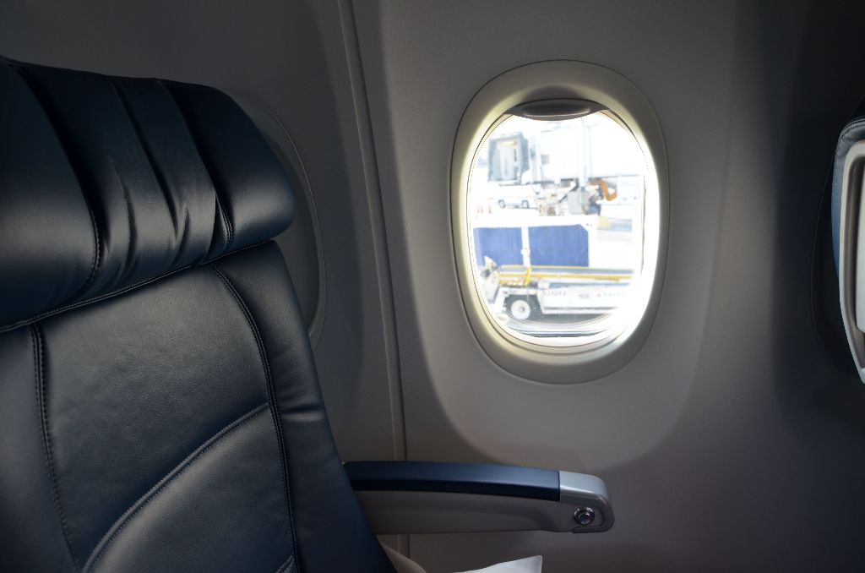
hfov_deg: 67.5
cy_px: 286
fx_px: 647
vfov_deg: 47.7
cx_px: 432
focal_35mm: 27
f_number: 5.6
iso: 400
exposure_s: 1/125
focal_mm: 18
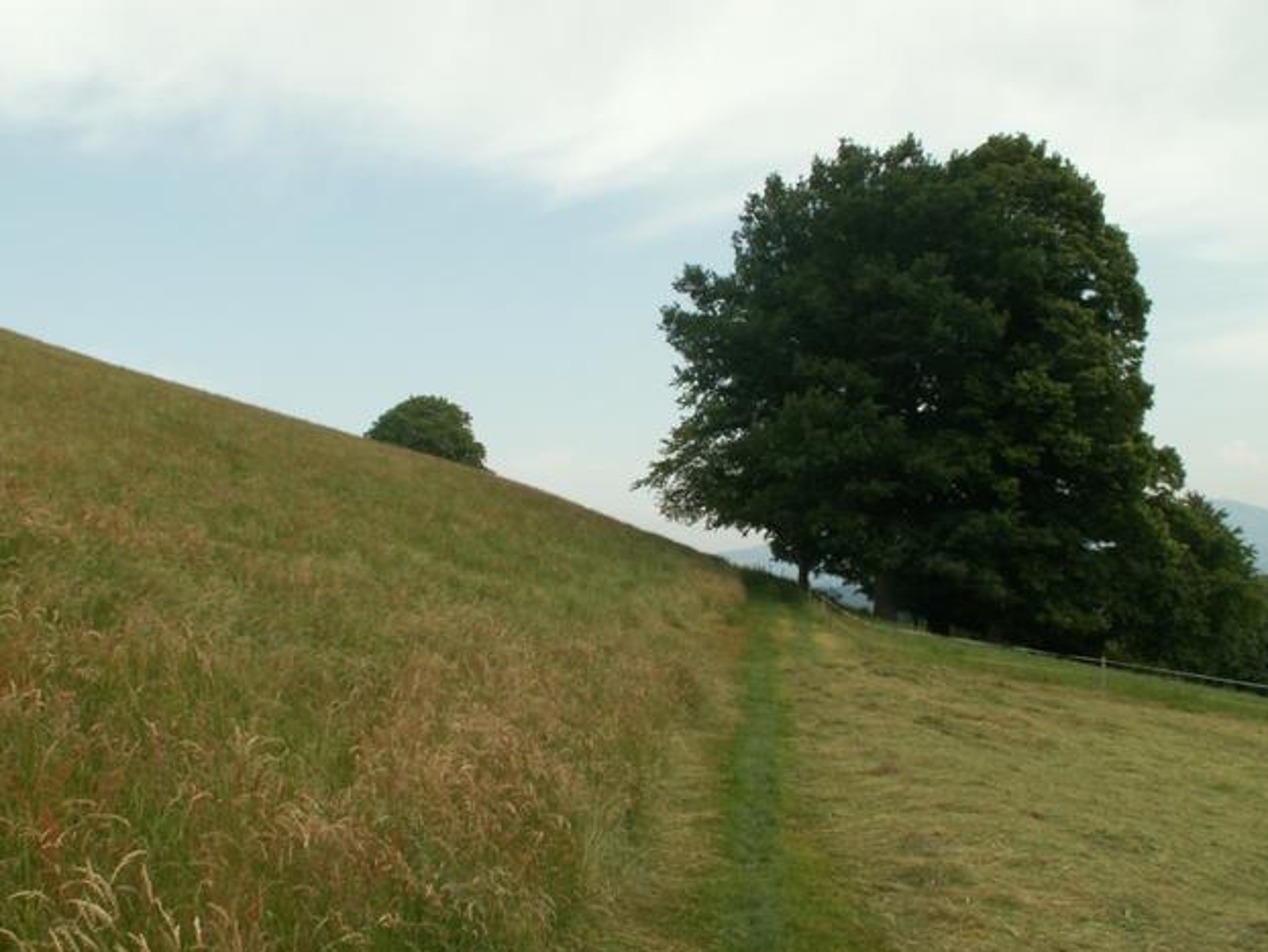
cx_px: 636
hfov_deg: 51.3
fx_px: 1319
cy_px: 473
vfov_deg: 39.7
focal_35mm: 36
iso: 50
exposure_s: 1/80
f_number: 8
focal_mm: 5.86
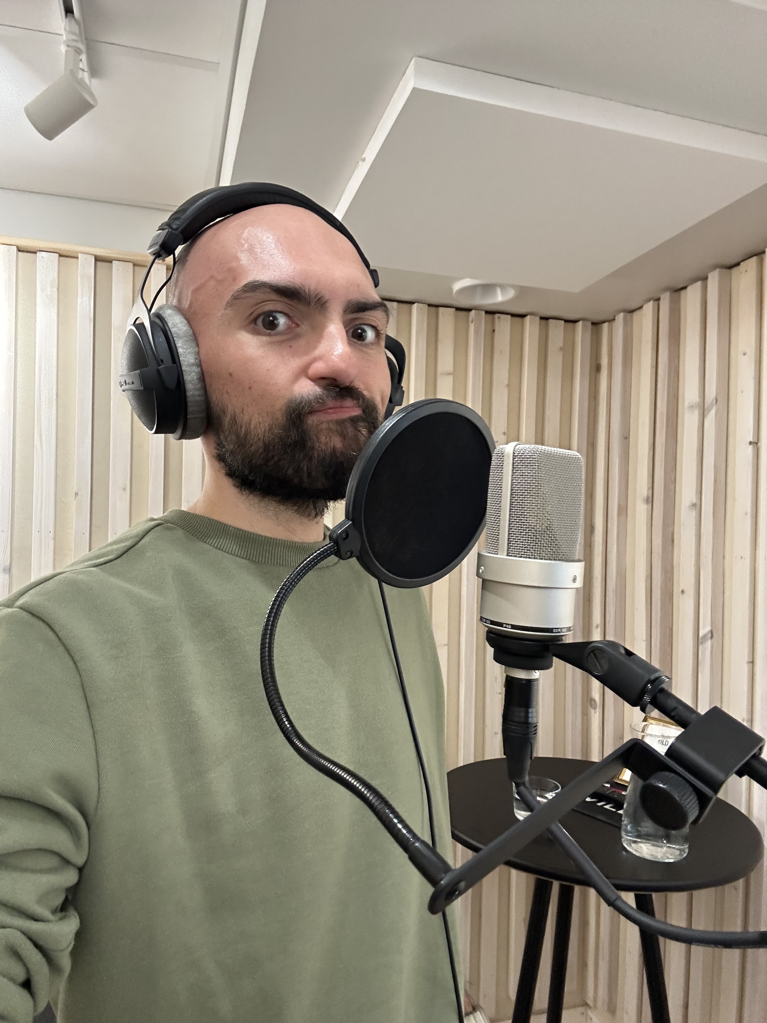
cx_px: 384
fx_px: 679
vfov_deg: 73.9
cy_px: 512
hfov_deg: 58.9
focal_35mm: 23
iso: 250
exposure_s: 1/33
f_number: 1.9
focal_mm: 2.69
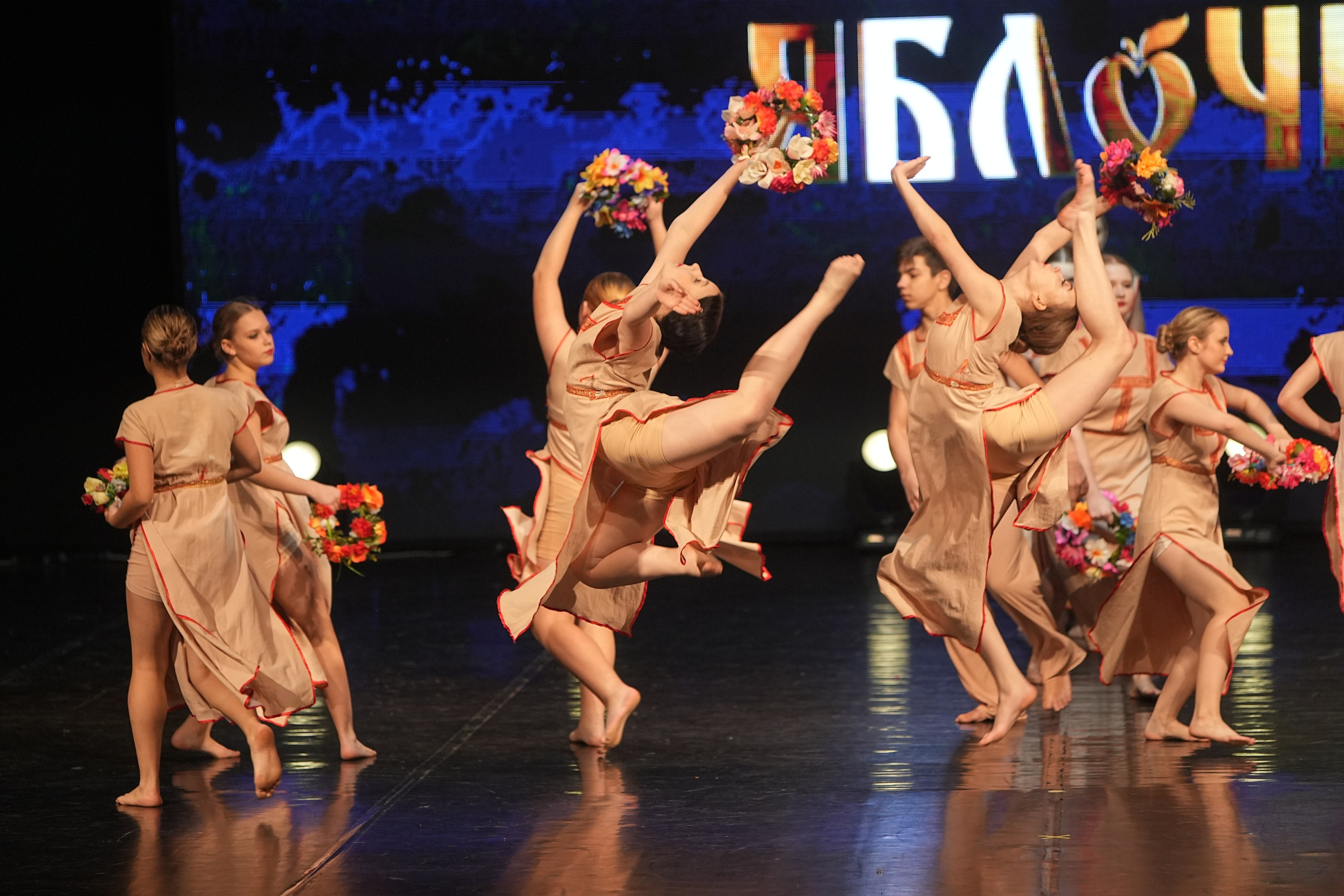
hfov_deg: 13.7
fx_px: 5600
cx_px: 672
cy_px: 448
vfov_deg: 9.1
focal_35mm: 150
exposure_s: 1/400
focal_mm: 150
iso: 2500
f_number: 4
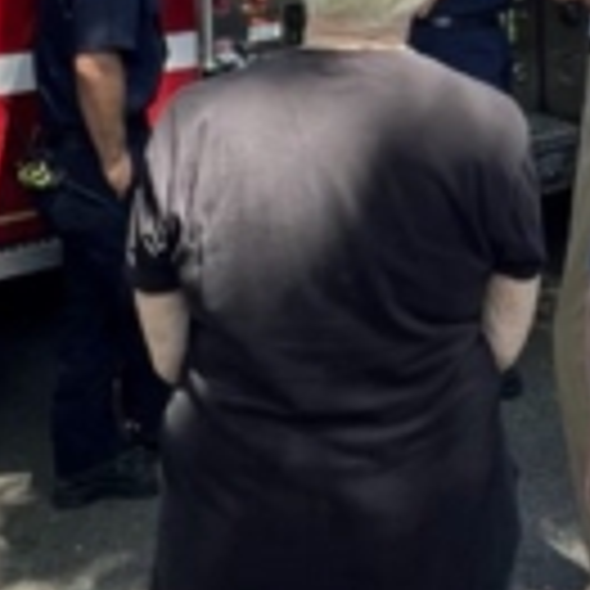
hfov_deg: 28.5
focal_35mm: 56
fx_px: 1080
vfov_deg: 26.7
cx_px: 599
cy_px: -135
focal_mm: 1.57
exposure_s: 1/109
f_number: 1.8
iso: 32
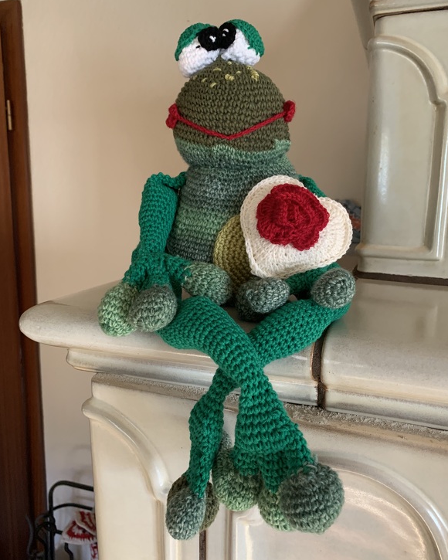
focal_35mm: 28
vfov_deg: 62.2
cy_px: 280
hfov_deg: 51.5
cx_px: 231
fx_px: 464
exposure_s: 1/60
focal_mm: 4.25
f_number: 1.8
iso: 250
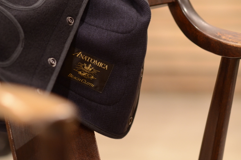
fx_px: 925
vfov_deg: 9.9
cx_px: 130
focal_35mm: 139
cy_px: 75
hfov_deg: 14.8
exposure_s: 1/40
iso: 800
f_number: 2.2
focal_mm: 85
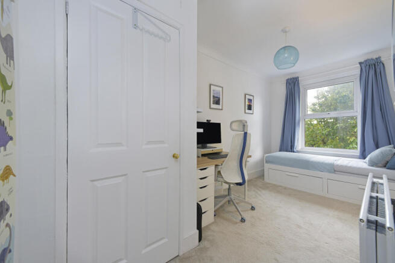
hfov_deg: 104.2
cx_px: 198
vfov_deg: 81.2
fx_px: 154
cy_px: 132
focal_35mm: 14
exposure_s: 1/25
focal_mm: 14
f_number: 7.1
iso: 400
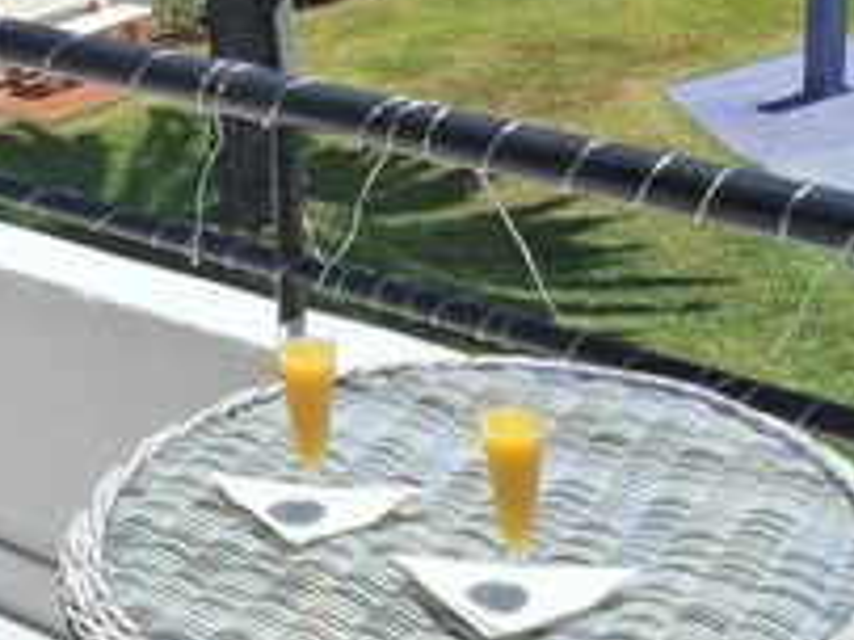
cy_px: -29
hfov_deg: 23.0
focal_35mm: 85
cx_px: 316
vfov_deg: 16.9
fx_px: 2096
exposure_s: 1/3268
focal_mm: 5.54
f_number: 1.8
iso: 50
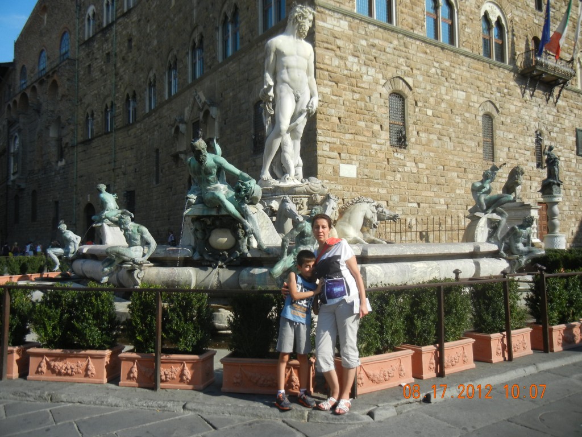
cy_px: 218
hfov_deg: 60.0
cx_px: 291
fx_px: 504
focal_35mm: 30
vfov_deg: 46.8
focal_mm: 5.4
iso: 160
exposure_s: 1/338
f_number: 7
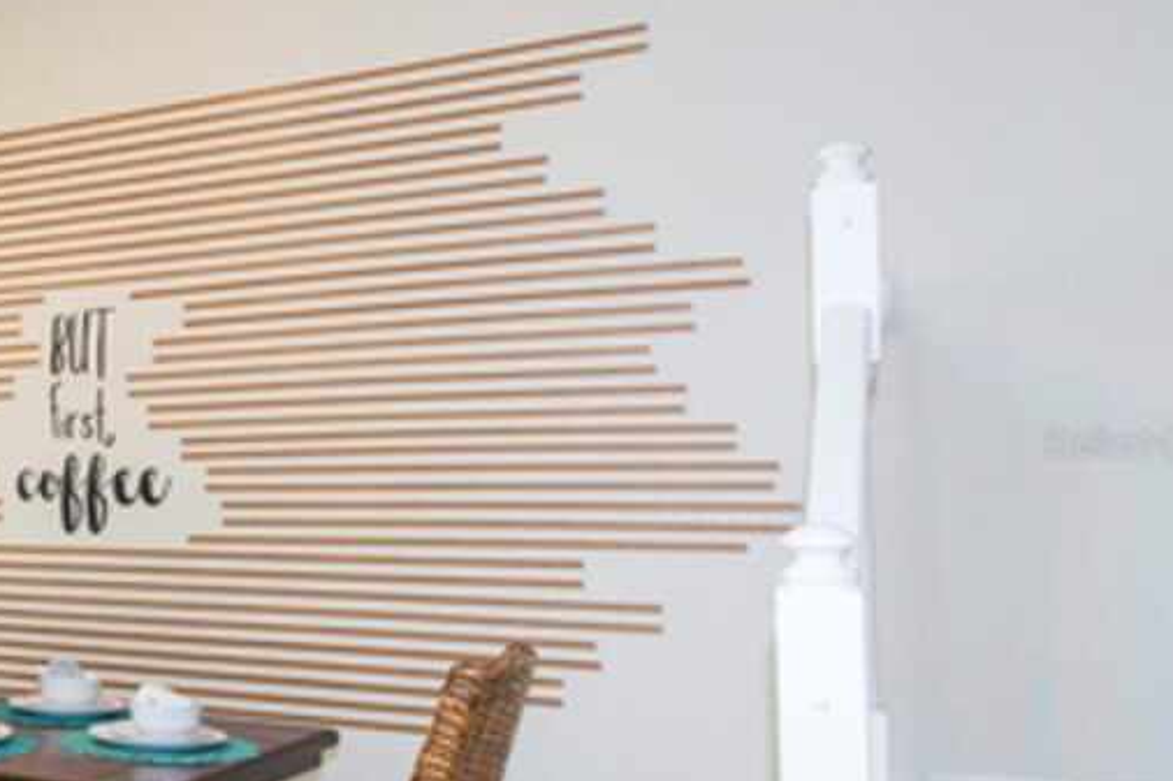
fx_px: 1401
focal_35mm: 43
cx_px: -274
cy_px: 443
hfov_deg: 34.9
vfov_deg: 31.1
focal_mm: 17
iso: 1250
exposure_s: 1/25
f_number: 11
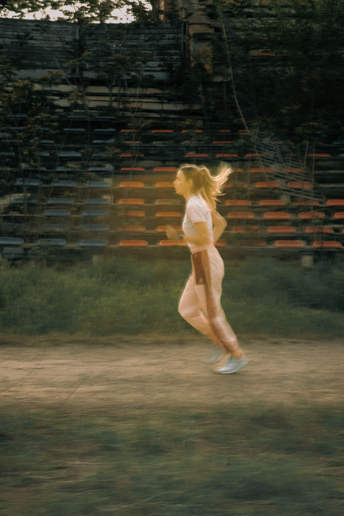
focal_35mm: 84
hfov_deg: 16.3
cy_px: 258
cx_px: 172
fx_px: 1204
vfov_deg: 24.2
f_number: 16
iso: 320
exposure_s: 1/30
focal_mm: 56
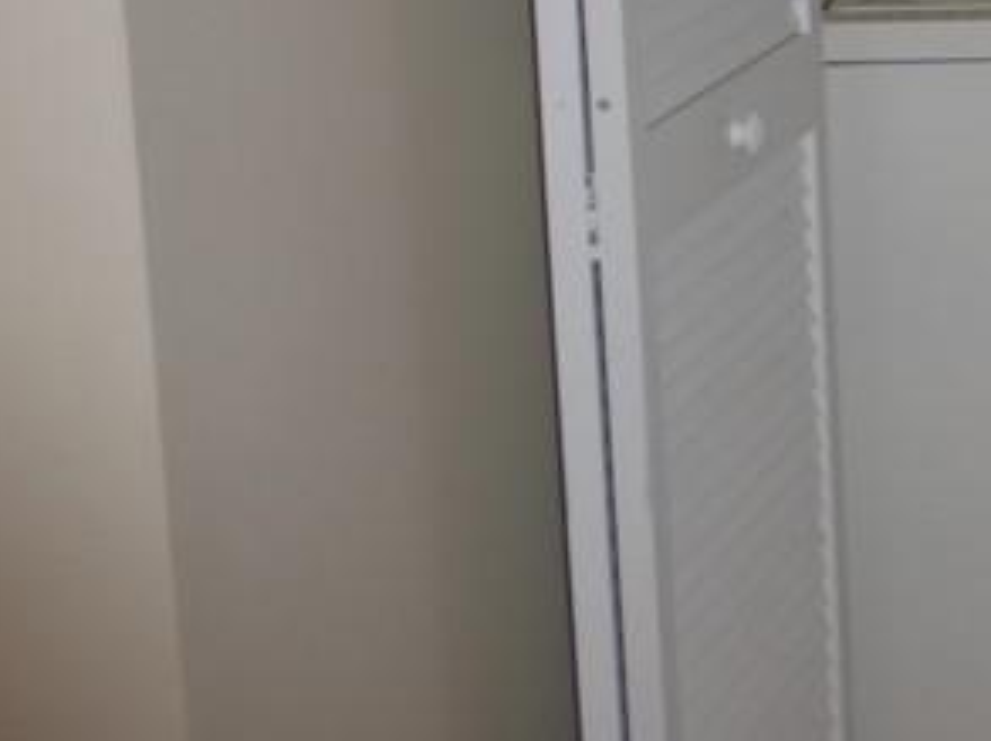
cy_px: -179
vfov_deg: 16.7
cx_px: 1488
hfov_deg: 20.1
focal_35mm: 84
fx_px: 2402
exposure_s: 1/60
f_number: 3.3
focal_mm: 4.3
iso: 100
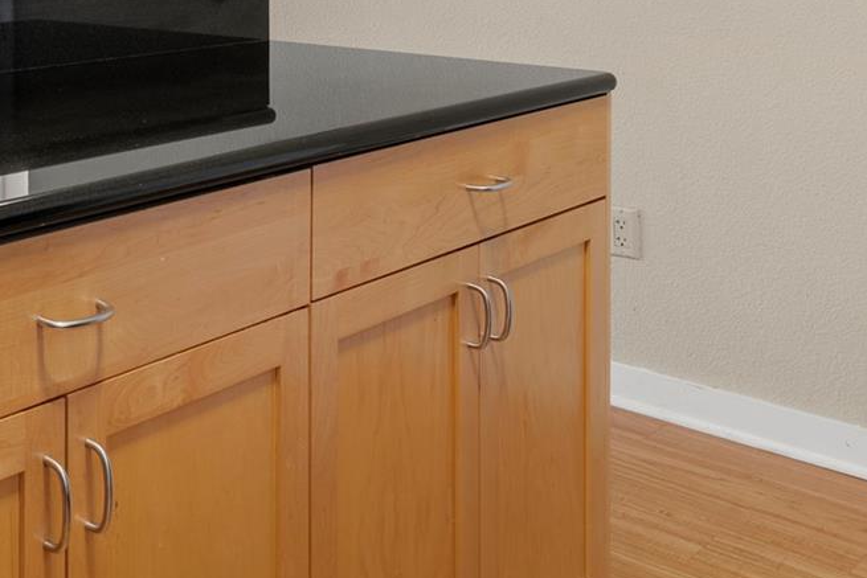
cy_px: -77
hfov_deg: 34.9
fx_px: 1204
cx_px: -53
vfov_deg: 24.9
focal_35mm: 50
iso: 200
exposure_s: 1/1.67
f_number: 8
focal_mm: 16
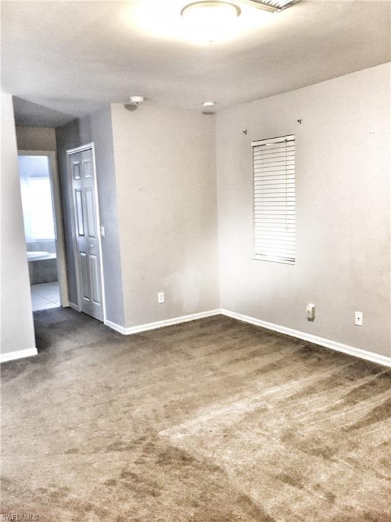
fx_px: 437
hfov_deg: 48.2
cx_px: 196
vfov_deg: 61.7
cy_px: 261
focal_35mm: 29
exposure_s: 1/24
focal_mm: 4.15
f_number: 2.2
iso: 250
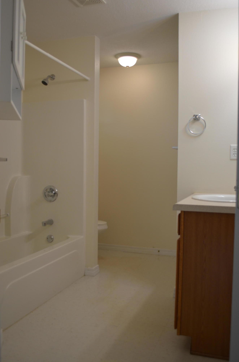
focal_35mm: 36
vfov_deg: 53.2
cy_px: 181
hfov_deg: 36.7
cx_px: 120
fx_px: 360
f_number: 4.5
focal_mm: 24
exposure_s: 1/80
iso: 400
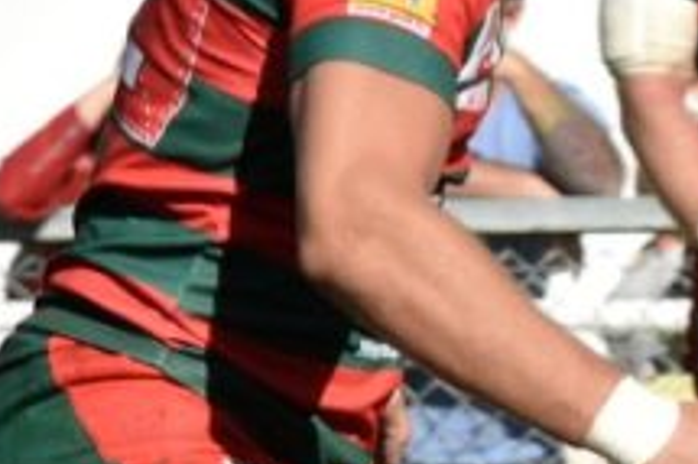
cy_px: 422
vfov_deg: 0.6
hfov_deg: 1.0
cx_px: 1373
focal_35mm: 2146
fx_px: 41576
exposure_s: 1/1600
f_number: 14
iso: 1000
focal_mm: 300
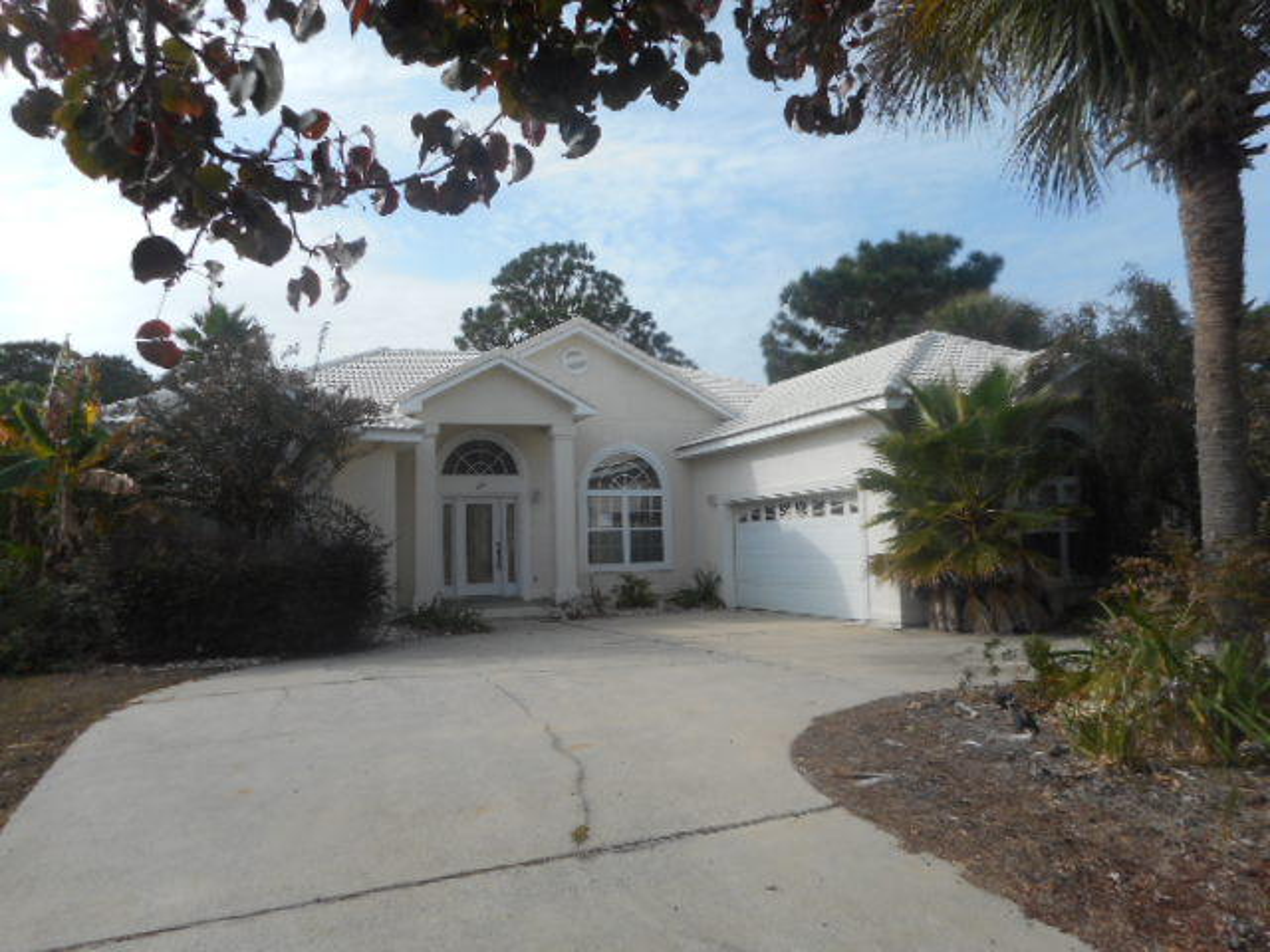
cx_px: 635
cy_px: 476
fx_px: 917
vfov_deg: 54.9
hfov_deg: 69.4
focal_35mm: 25
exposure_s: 1/800
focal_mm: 4.5
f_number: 3.7
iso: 80
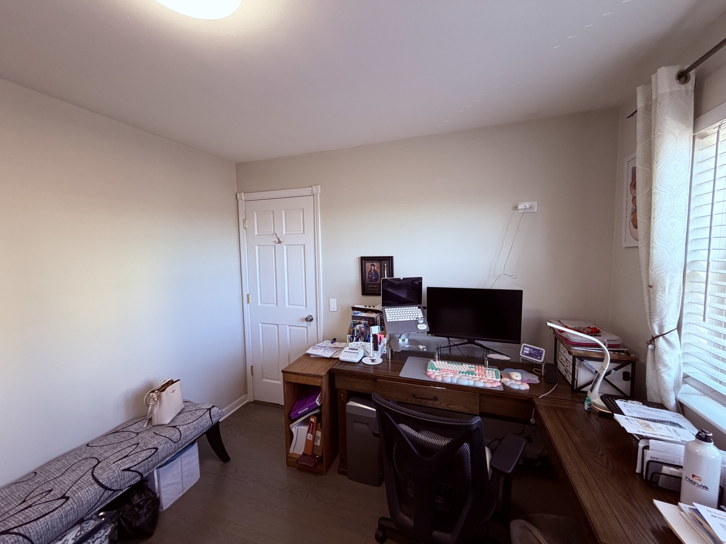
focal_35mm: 14
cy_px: 272
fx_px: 294
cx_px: 363
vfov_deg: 85.7
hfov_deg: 102.1
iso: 200
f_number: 2.2
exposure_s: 1/120
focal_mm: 2.22
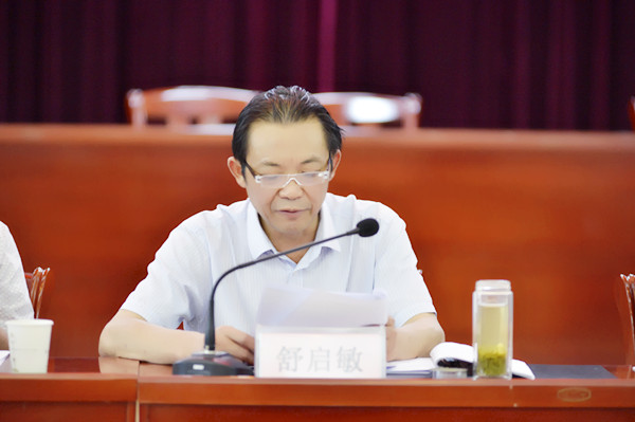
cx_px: 318
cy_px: 211
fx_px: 2996
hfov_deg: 12.1
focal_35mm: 170
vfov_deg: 8.1
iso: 2500
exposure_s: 1/250
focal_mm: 170
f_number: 2.8
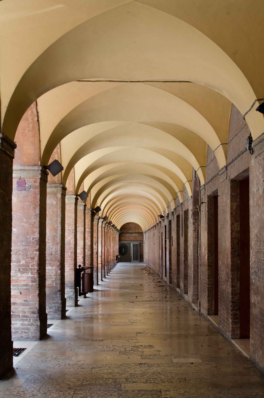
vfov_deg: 37.9
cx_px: 132
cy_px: 199
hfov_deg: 25.6
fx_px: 580
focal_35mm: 52
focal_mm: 35
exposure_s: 1/60
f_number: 9
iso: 800
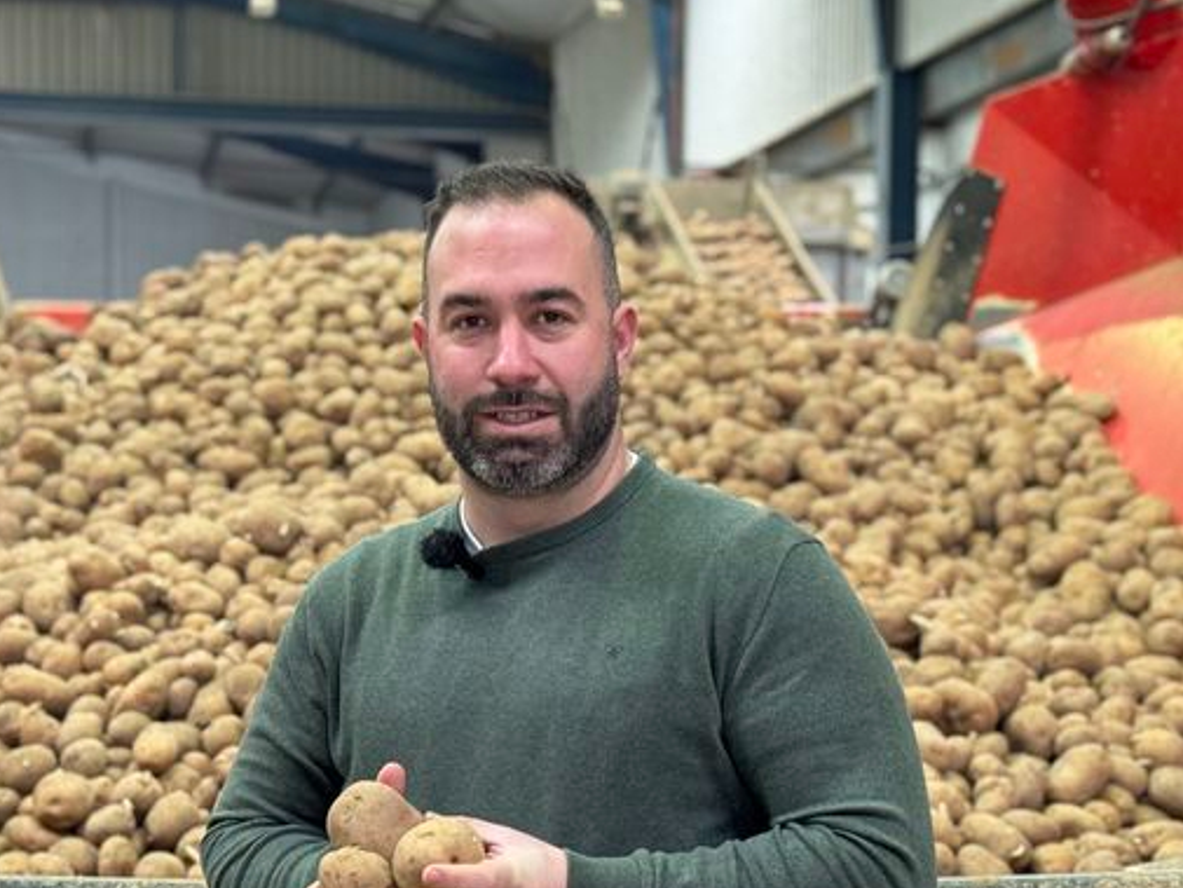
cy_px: 609
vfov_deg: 19.3
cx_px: 473
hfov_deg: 25.6
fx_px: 2598
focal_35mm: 76
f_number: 1.78
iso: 250
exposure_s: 1/50
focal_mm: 6.86
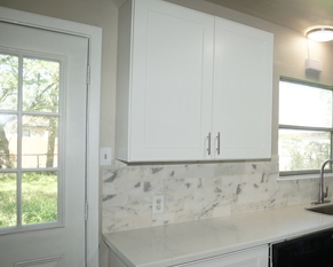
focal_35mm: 31
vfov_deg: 47.1
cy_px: 148
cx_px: 278
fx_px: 306
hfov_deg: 52.5
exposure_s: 1/60
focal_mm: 10
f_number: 4
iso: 100
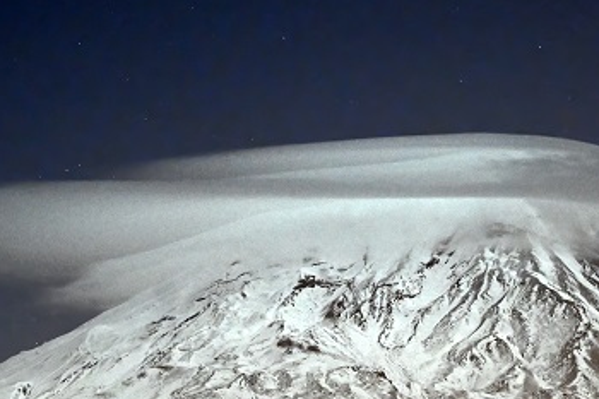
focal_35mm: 257
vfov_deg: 5.3
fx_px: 4274
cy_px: 328
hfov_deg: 8.0
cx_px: 424
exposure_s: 1.3
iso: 6400
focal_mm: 100
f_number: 4.5
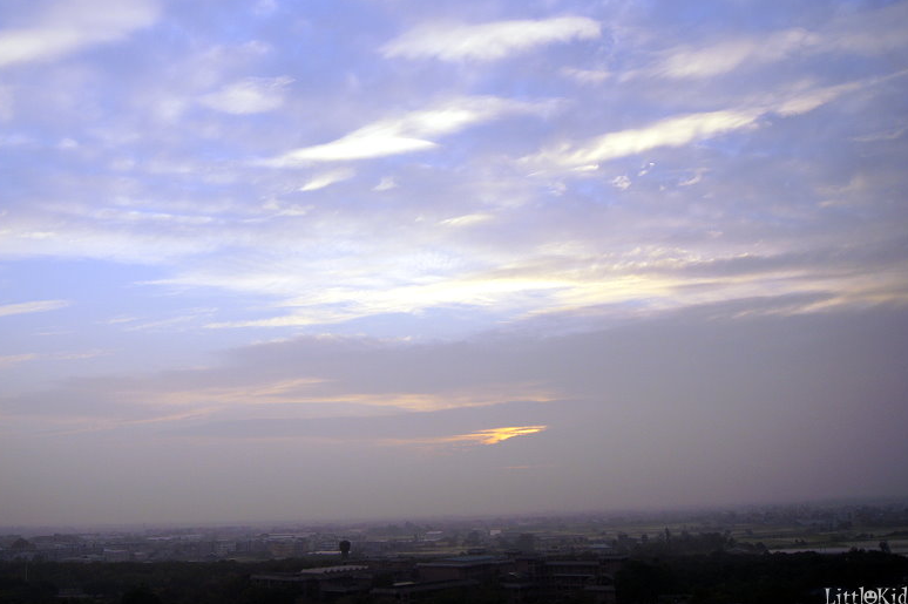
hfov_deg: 54.2
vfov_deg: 37.6
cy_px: 239
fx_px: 882
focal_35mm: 35
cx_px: 384
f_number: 3.5
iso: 100
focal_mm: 18
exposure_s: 1/640
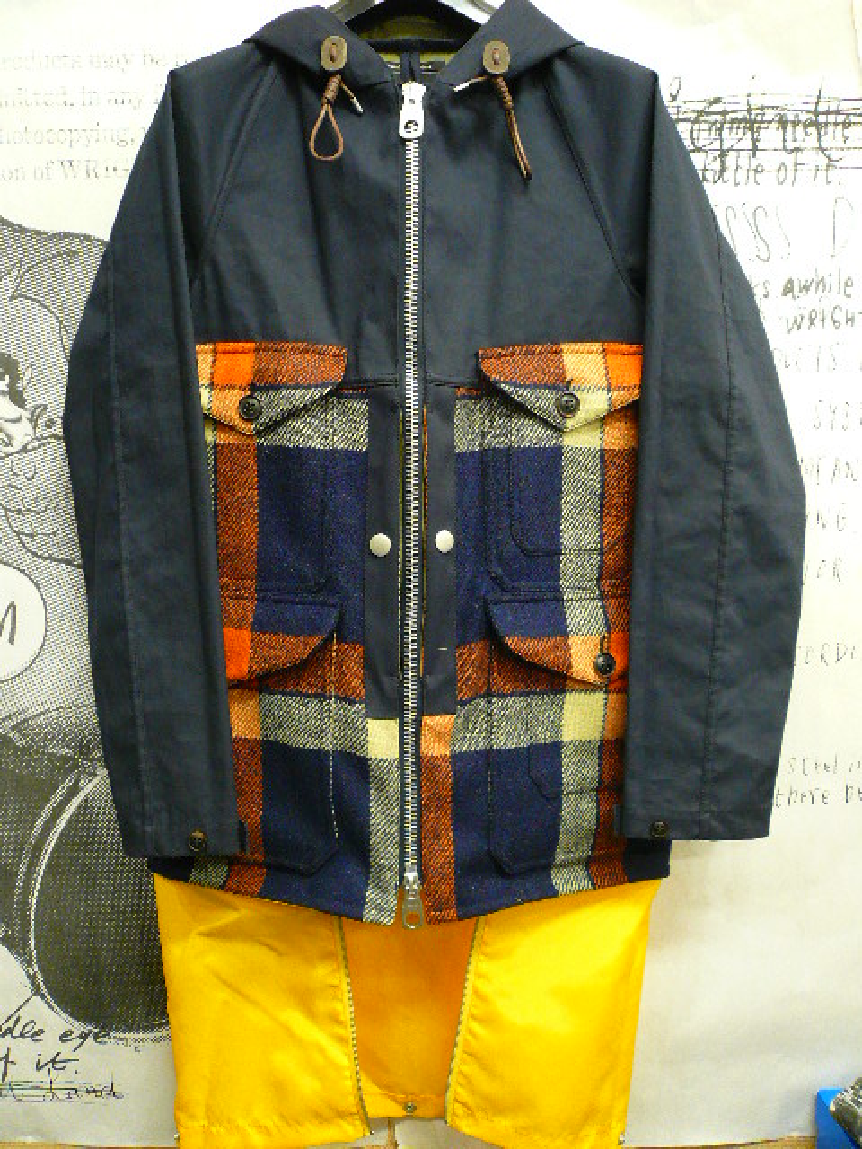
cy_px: 574
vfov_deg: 63.4
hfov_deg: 49.7
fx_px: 930
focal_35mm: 28
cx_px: 431
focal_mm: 4.6
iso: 200
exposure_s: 1/8
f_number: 2.8
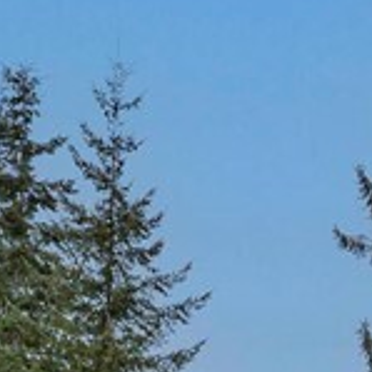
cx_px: 853
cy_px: 1190
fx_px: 3891
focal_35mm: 320
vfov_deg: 5.1
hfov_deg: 5.3
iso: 100
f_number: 6.3
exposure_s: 1/100
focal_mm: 22
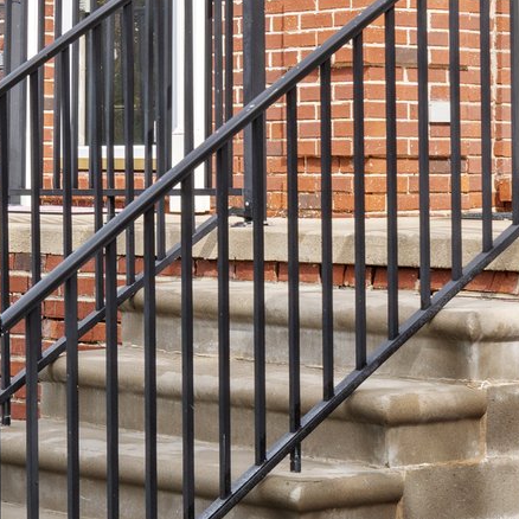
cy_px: 104
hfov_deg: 12.5
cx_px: 475
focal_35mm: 139
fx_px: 2358
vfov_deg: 12.5
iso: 320
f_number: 11
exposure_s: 1/125
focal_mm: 35
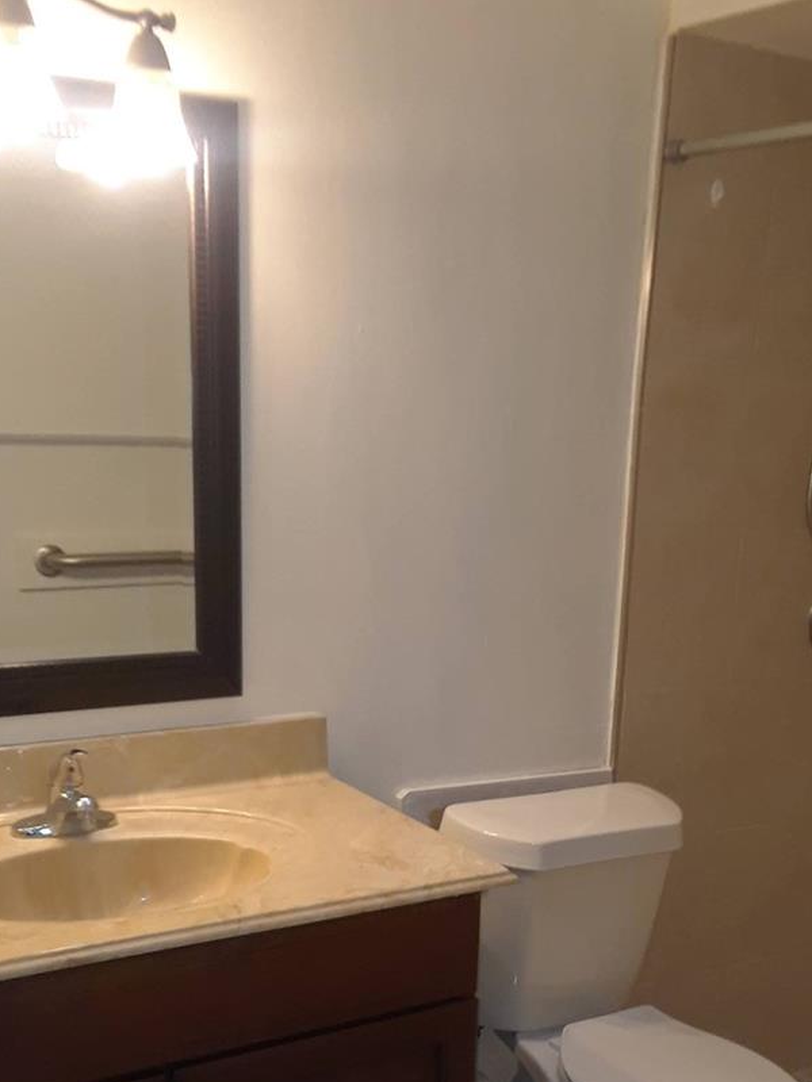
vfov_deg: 41.2
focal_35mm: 45
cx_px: 470
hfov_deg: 32.1
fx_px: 1407
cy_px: 766
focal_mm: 2.47
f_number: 1.9
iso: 40
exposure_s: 1/30
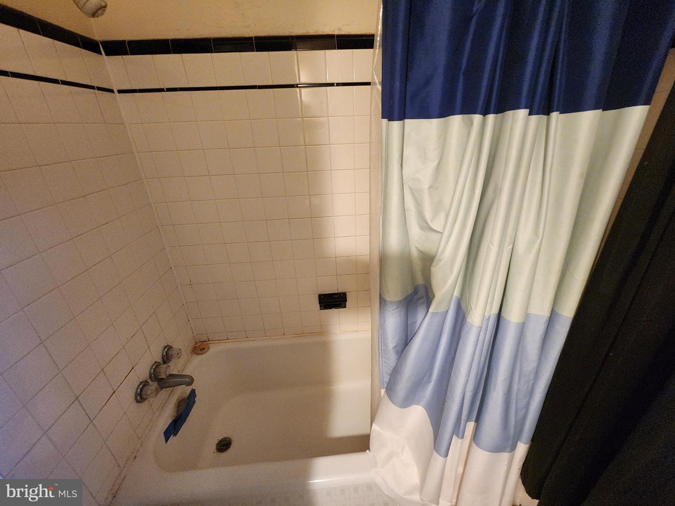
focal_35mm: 13
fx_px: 253
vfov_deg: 89.9
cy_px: 253
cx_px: 338
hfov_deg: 106.2
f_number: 2.2
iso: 640
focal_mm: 2.2
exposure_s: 1/30
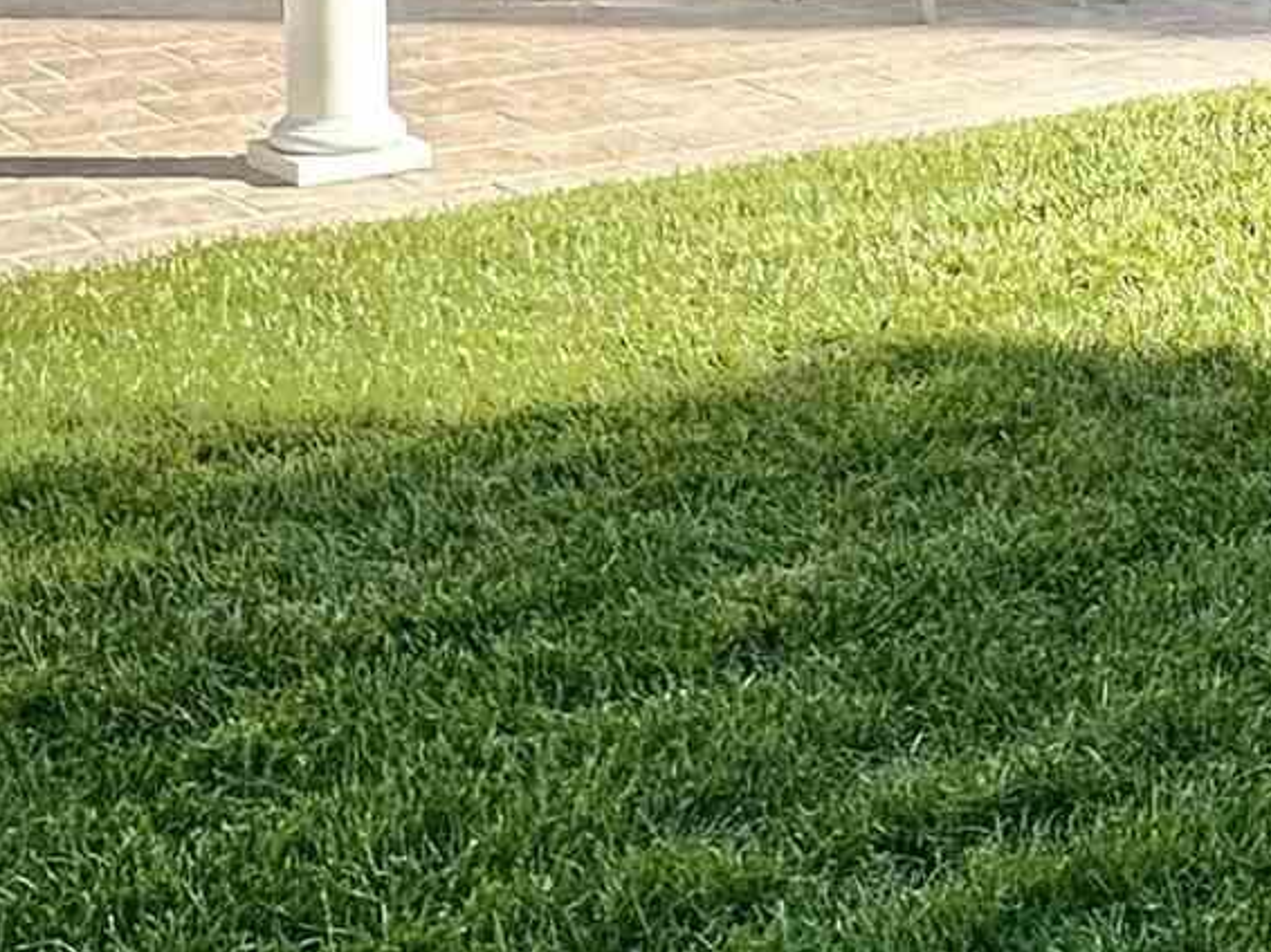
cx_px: 1179
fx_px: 2789
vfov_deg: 18.4
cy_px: -173
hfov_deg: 24.8
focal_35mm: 76
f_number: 2.2
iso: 40
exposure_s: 1/997
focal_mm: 2.22
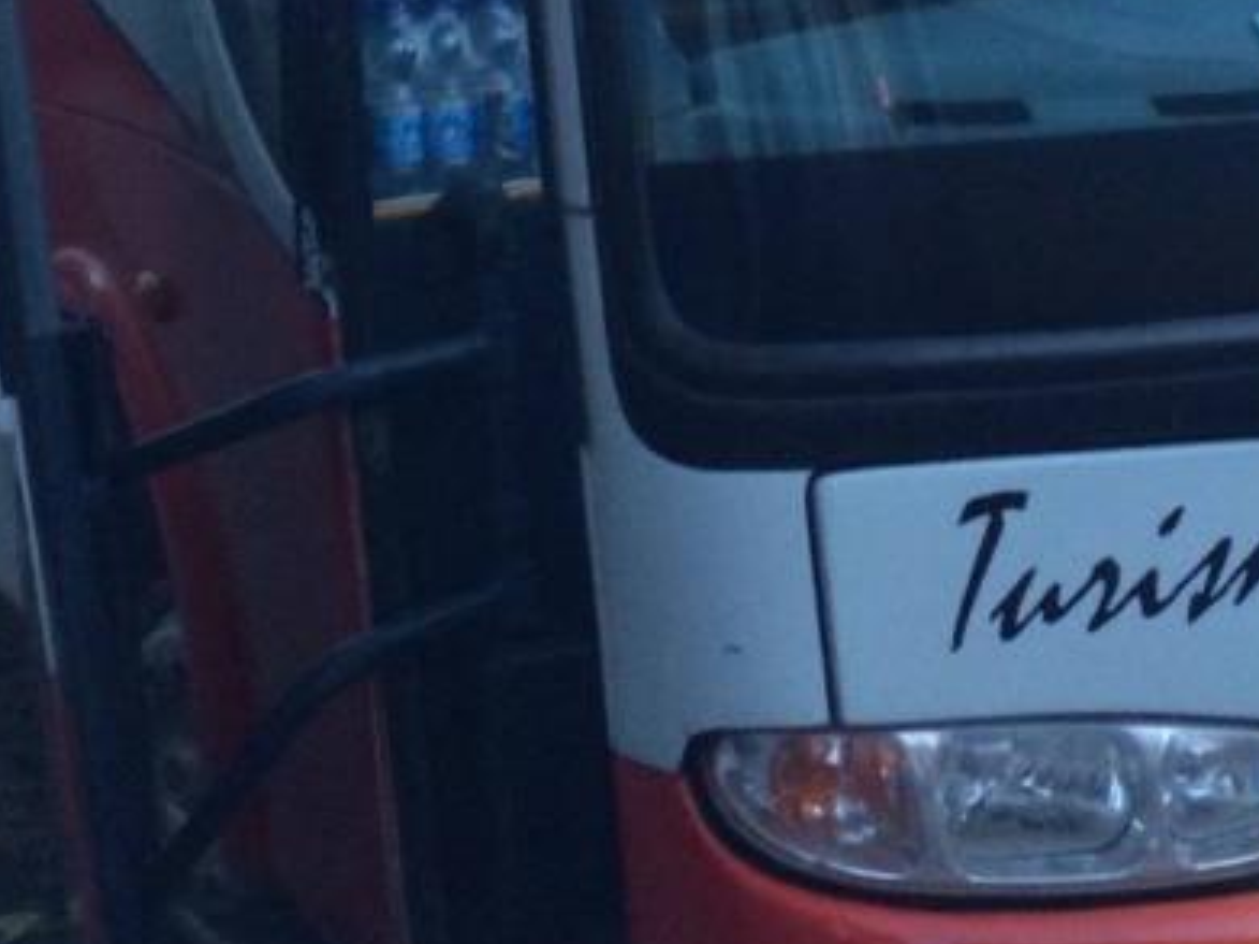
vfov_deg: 18.4
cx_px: 889
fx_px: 2763
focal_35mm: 76
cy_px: -193
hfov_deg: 25.5
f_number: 2.2
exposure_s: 1/30
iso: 125
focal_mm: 4.15
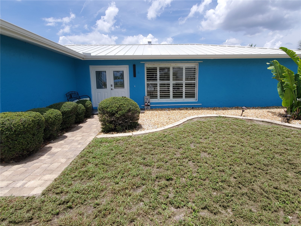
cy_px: 113
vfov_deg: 89.9
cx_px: 150
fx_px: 113
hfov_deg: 106.2
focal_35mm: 13
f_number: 2.2
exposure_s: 1/1248
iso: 50
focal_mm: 1.8
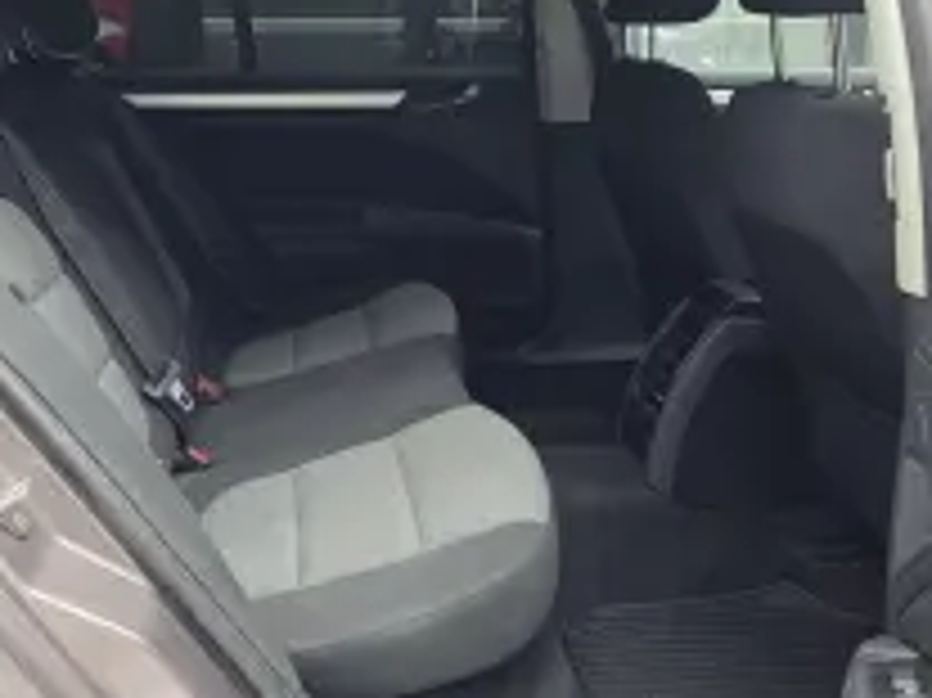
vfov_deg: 35.9
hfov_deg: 46.2
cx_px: 320
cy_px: 347
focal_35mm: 40
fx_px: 1076
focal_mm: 6.25
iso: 160
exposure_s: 1/100
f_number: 1.7
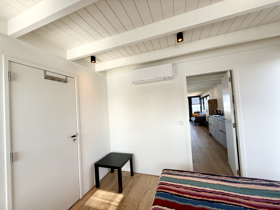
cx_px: 140
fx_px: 113
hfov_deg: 102.1
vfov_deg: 85.7
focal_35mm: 14
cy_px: 105
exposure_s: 1/194
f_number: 2.2
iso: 64
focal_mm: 2.22
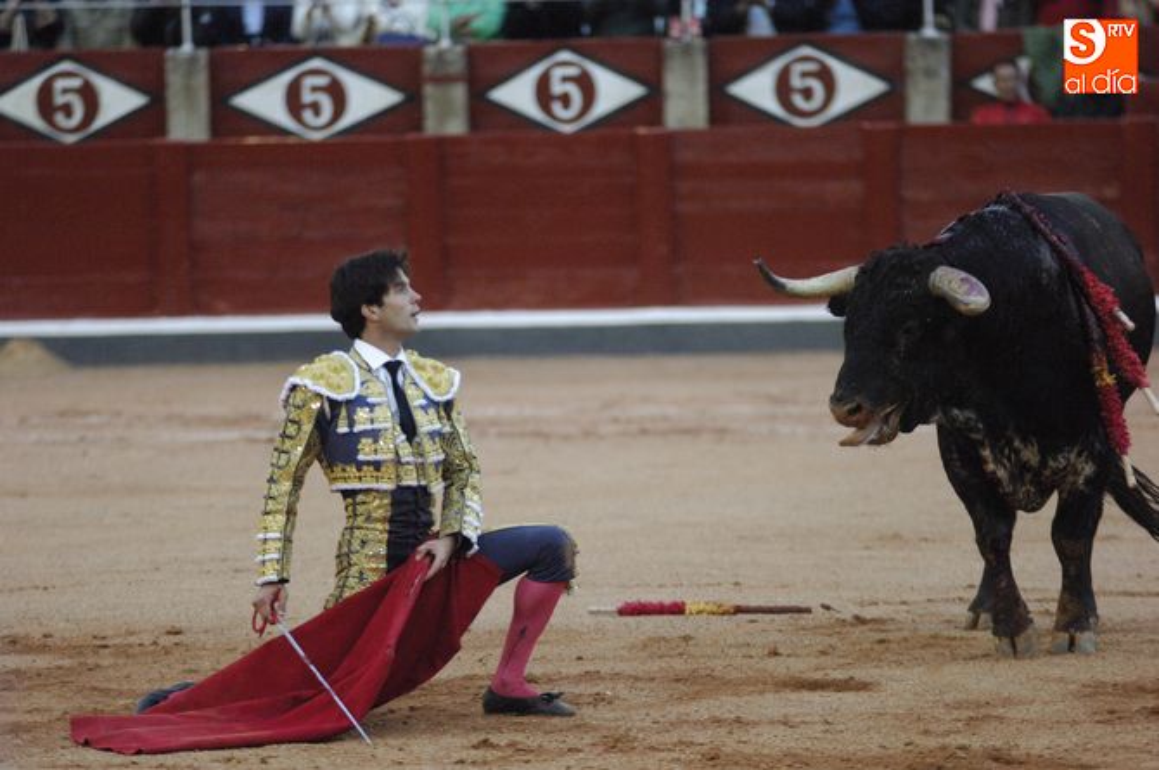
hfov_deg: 6.9
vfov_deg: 4.6
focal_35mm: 300
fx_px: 9647
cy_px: 385
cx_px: 580
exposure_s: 1/400
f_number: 2.8
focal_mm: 200
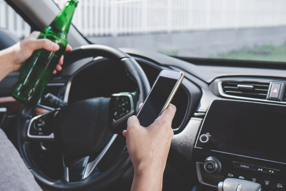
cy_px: 77
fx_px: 445
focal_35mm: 56
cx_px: 97
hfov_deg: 35.3
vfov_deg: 24.2
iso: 320
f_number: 3.2
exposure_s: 1/80
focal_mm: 26.5
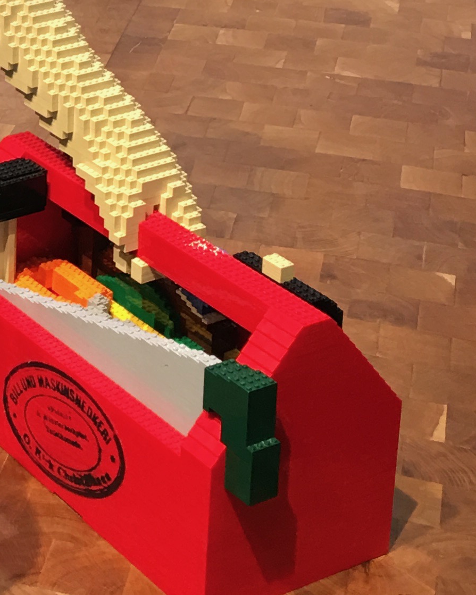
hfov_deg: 14.0
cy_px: -27
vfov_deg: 18.2
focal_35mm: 102
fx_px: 1796
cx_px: -273
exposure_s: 1/17
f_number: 2.2
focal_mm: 4.15
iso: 40
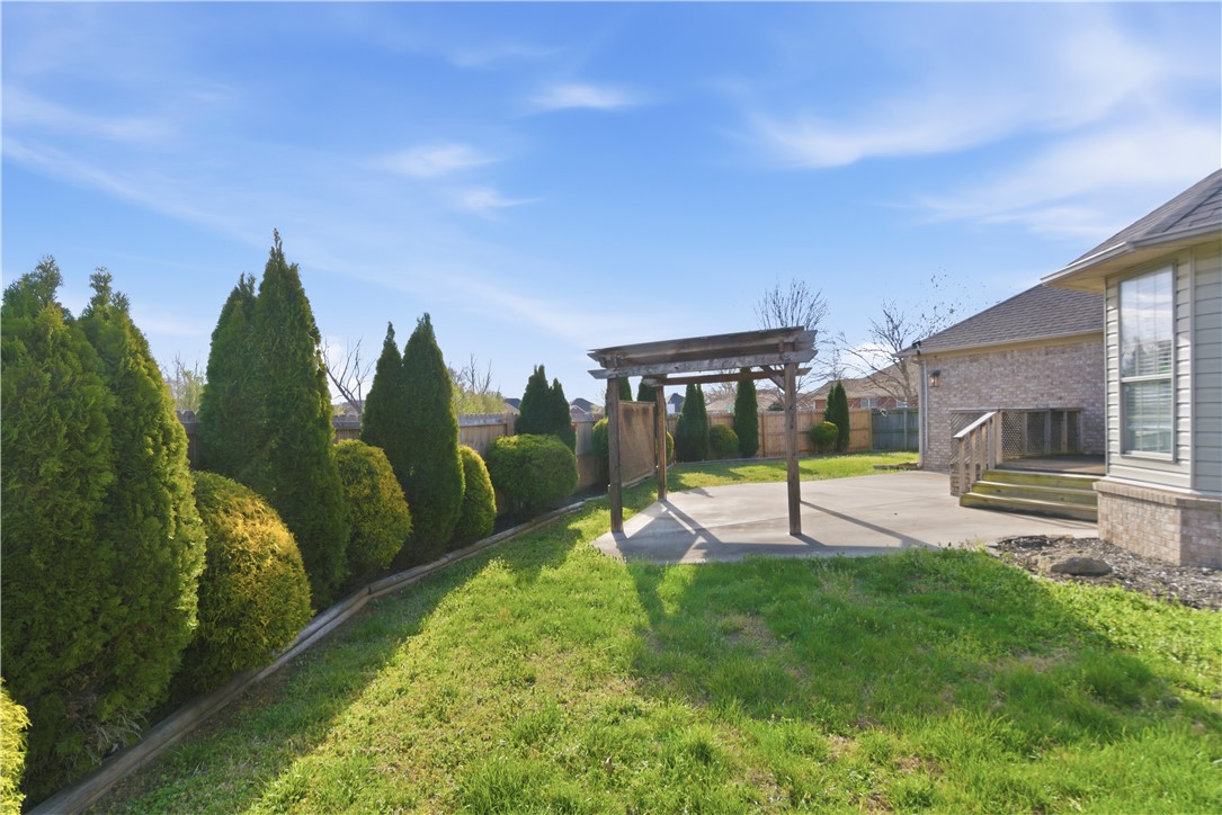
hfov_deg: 93.3
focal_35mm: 17
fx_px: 577
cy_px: 408
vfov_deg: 70.5
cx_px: 611
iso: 100
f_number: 8
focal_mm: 17
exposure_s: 1/320
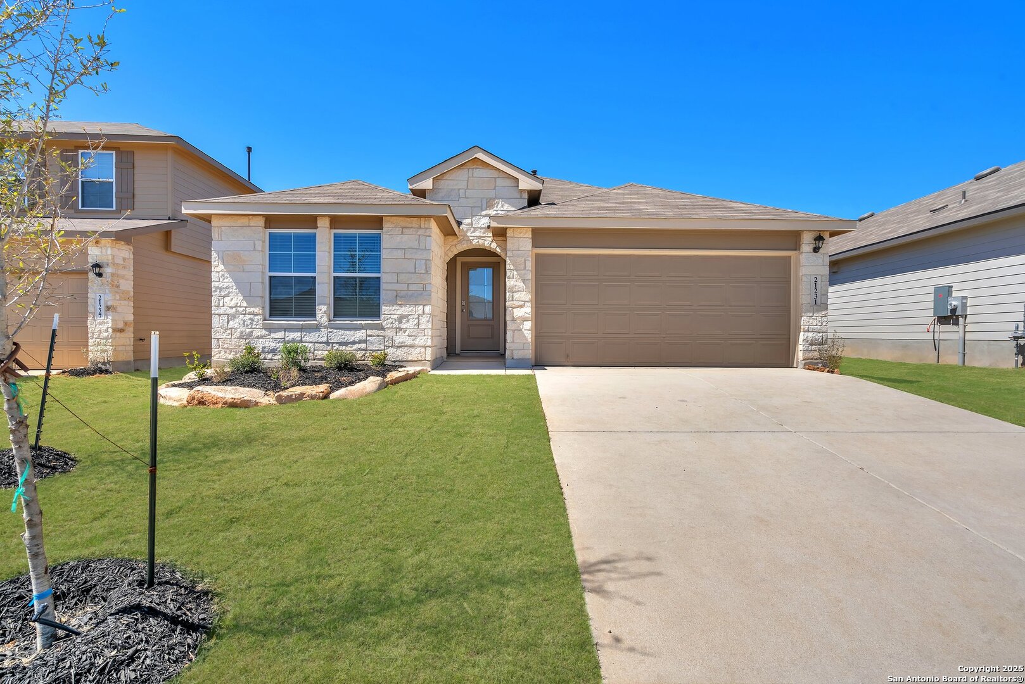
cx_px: 512
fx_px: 456
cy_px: 342
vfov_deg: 73.8
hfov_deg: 96.7
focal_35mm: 16
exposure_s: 1/100
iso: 125
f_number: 10
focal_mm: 16
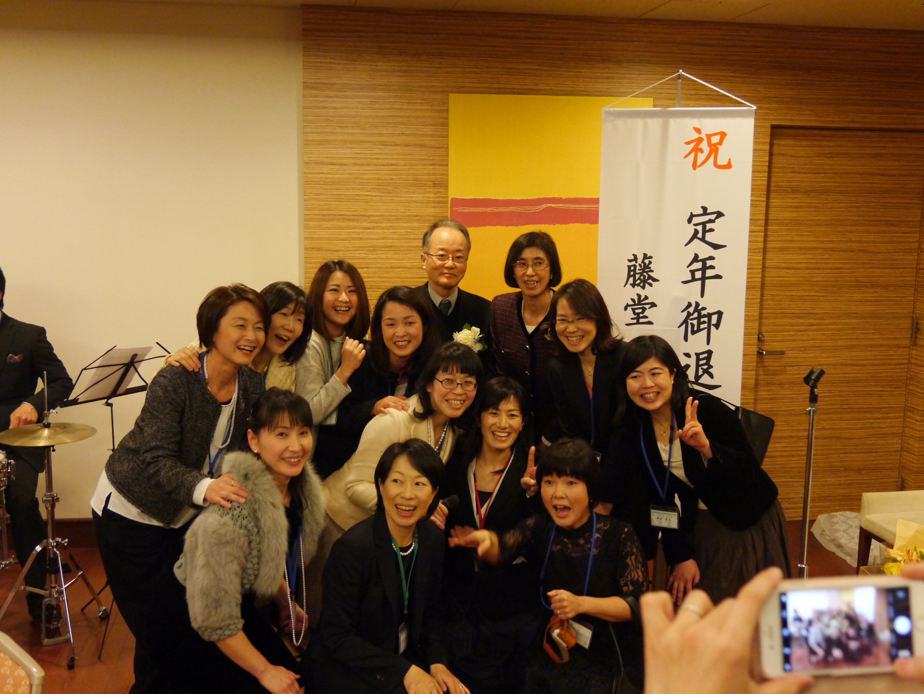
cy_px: 347
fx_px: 1015
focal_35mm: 38
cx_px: 462
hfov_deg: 49.0
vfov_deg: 37.8
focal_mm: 19
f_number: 3.8
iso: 1600
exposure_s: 1/50
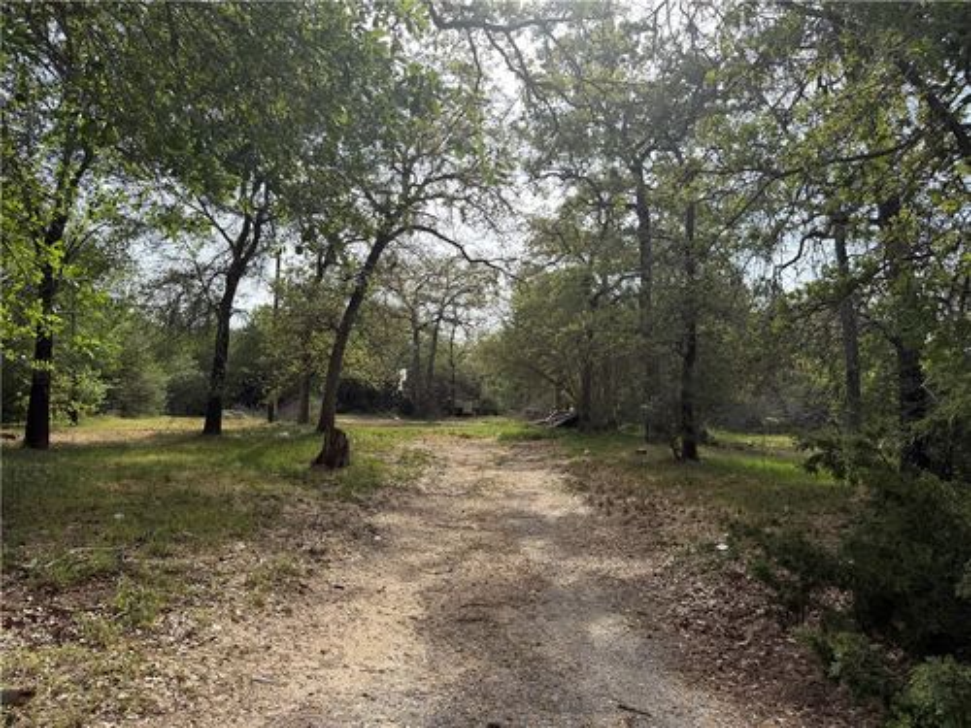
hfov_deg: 71.6
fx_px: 673
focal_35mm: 24
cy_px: 364
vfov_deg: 56.8
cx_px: 486
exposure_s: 1/3759
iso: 100
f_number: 1.78
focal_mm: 6.76
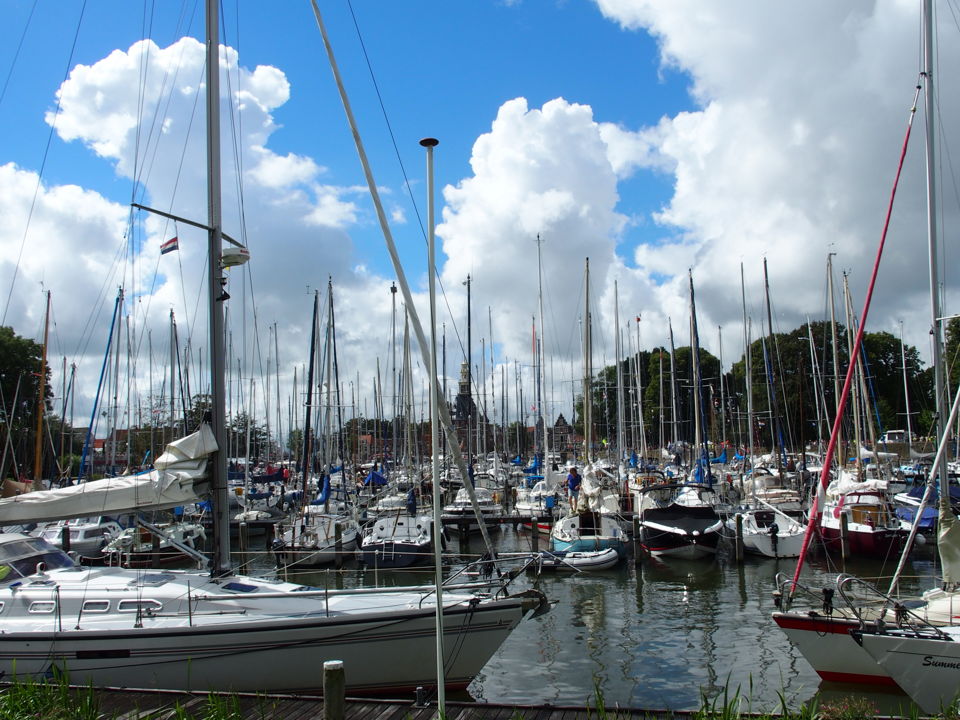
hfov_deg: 56.8
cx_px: 480
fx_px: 887
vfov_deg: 44.2
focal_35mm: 32
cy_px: 360
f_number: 6.3
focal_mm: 6.7
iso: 100
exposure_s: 1/640
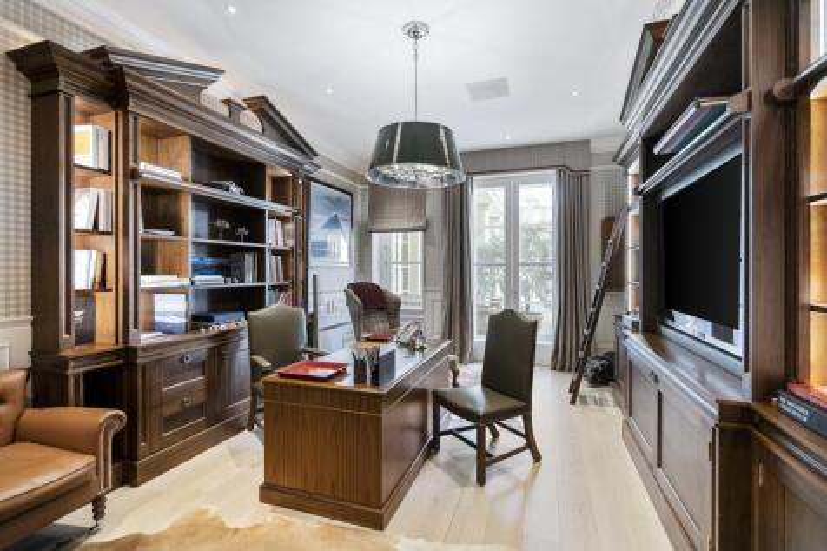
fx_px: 367
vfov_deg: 73.7
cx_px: 414
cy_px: 276
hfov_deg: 96.8
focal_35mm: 16
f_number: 4
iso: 500
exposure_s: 1/6
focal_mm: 16
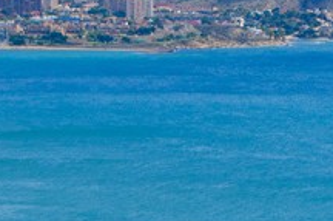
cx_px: 391
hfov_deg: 6.4
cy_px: 352
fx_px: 2944
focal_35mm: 319
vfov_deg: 4.3
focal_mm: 46
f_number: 9
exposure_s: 1/250
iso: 100
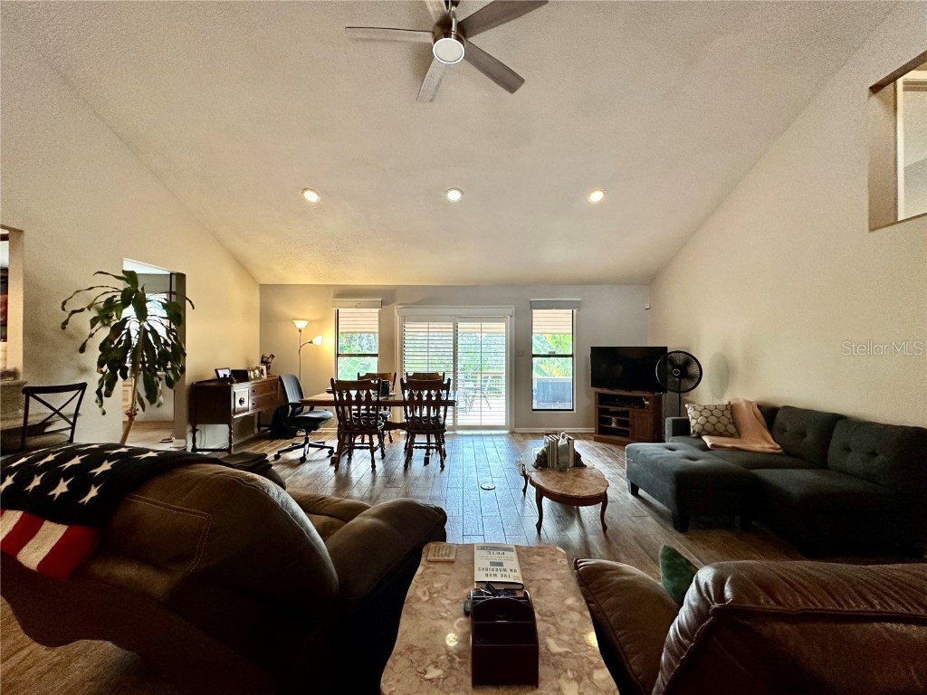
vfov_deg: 85.7
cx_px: 464
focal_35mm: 14
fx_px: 375
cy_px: 348
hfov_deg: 102.1
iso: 250
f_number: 2.2
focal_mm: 2.22
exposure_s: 1/120
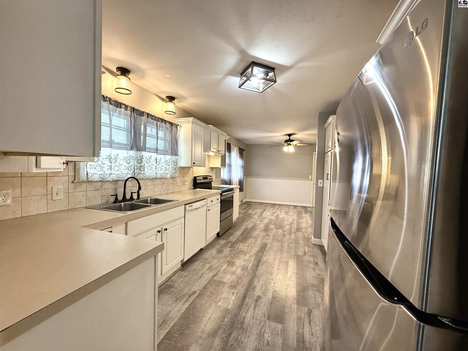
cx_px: 234
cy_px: 176
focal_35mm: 14
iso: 400
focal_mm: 2.22
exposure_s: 1/120
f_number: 2.2
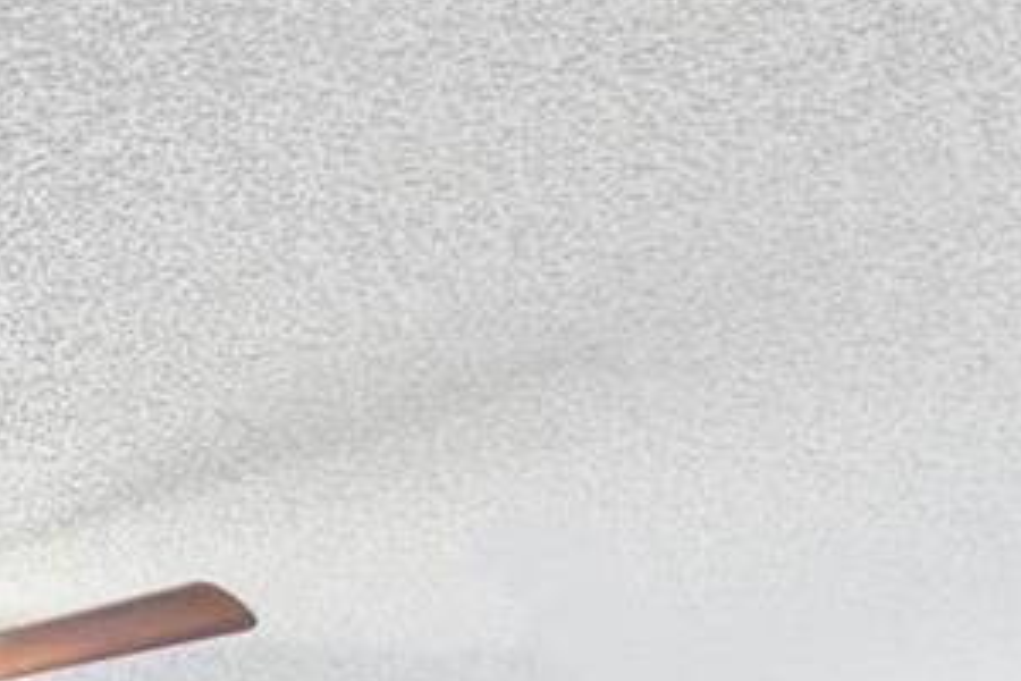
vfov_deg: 14.0
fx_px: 2269
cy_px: 1416
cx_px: -1092
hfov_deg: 17.3
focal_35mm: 80
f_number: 7.1
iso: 100
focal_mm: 10
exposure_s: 1/1.67
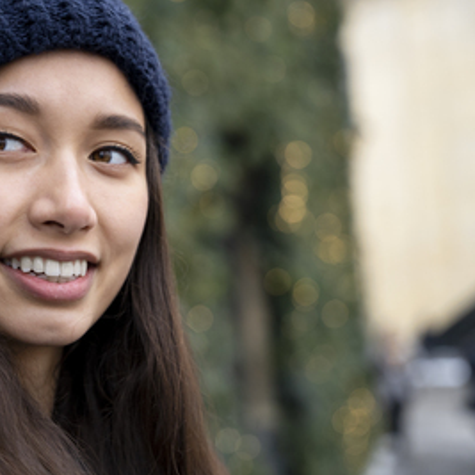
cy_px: 229
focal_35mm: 74
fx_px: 1149
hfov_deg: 22.9
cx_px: 78
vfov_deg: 23.4
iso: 1000
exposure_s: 1/400
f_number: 2.8
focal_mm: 50.7
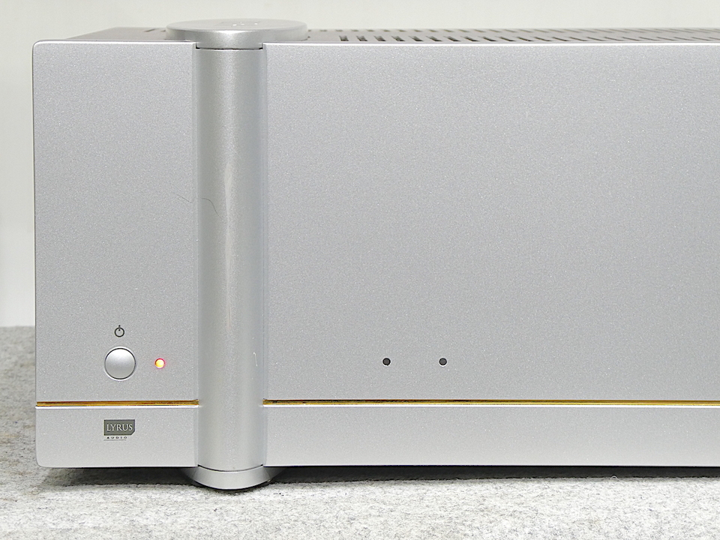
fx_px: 2579
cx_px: 360
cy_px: 270
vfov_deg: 12.0
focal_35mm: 124
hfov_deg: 15.9
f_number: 5.2
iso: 200
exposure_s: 1/8
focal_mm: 22.3
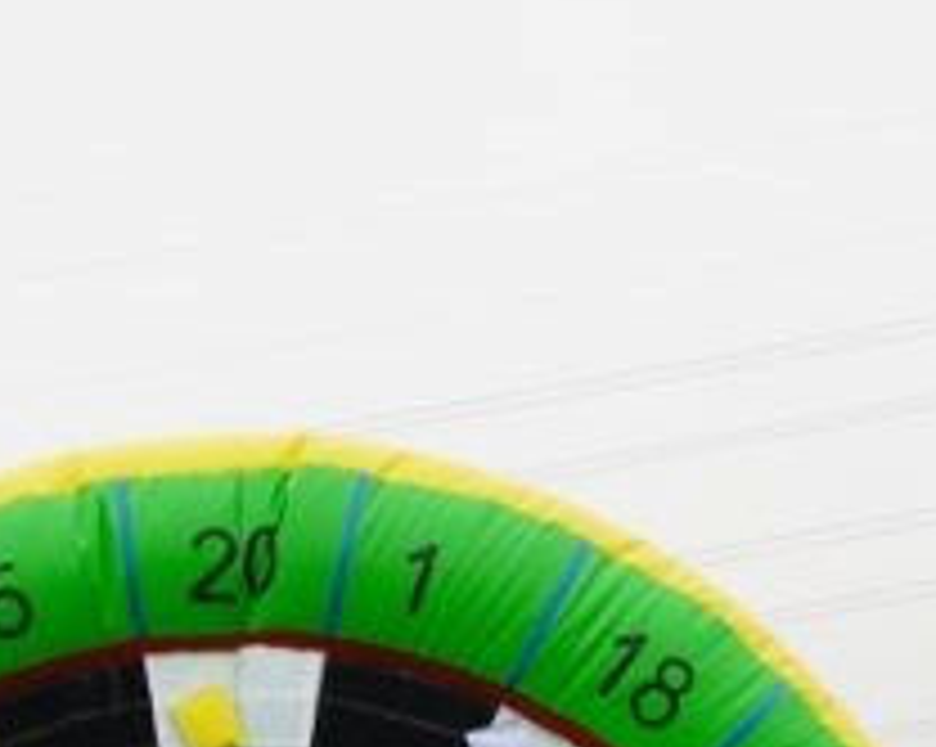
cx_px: 126
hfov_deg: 17.1
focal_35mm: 111
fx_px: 3072
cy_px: 1285
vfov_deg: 12.8
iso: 100
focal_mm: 16
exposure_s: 1/80
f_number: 5.6
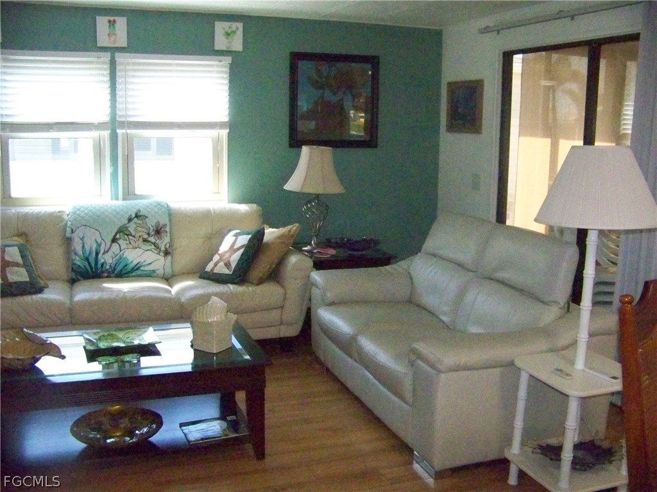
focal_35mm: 36
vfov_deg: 39.7
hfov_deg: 51.4
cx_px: 328
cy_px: 246
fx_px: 683
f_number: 2.8
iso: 1600
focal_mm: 5.85
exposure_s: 1/500
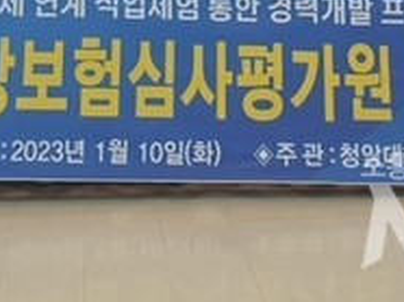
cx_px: 161
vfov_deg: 15.8
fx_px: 979
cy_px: -178
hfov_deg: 23.3
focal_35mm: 84
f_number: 2.4
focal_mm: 4.3
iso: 80
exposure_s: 1/60
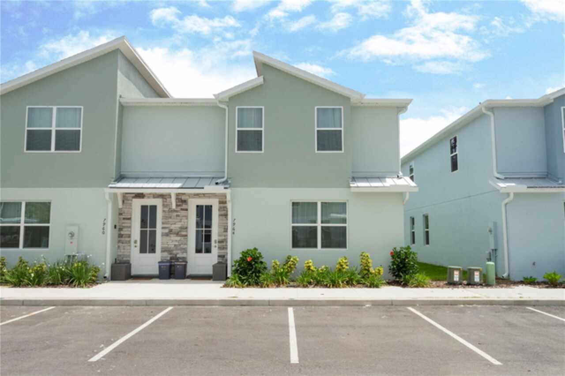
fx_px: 486
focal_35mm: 31
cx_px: 282
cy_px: 188
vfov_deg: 42.3
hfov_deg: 60.3
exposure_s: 1/200
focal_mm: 31
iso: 1000
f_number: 22
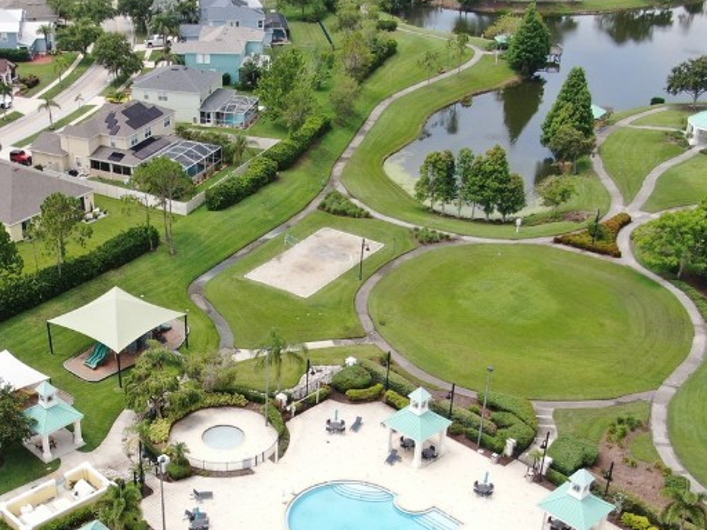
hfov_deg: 39.2
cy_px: 424
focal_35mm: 48
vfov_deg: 29.6
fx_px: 980
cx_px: 232
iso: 100
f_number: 2.8
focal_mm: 4.39
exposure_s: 1/640
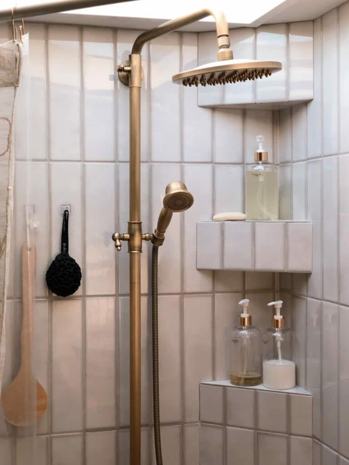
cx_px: 174
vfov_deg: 33.8
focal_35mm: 57
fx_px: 766
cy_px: 232
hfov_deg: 25.7
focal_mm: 6.6
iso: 50
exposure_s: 1/30
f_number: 2.8
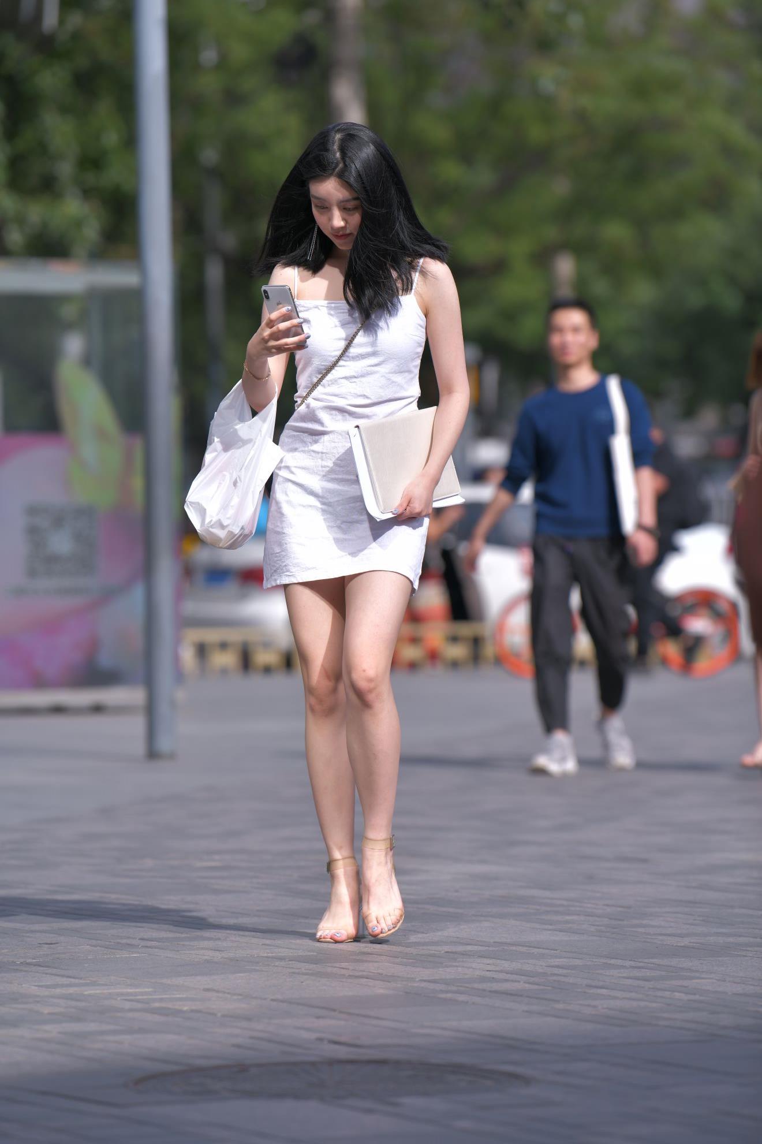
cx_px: 381
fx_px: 6352
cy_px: 572
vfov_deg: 10.3
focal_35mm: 200
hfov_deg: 6.9
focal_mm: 200
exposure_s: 1/1000
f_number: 4
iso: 64
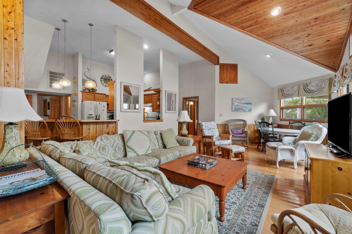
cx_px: 176
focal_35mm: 15
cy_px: 117
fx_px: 147
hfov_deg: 100.4
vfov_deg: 77.3
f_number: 8
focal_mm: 10
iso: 100
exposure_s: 1.3
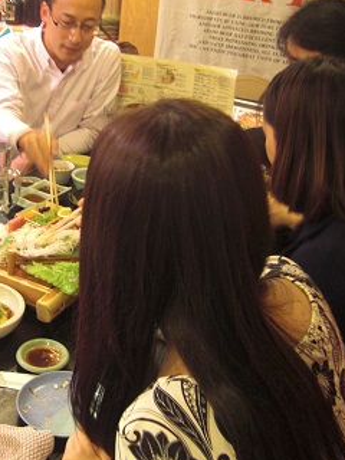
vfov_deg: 39.4
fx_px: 638
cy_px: 176
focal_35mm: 48
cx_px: 82
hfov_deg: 29.7
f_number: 2.6
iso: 200
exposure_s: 1/4
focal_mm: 4.9
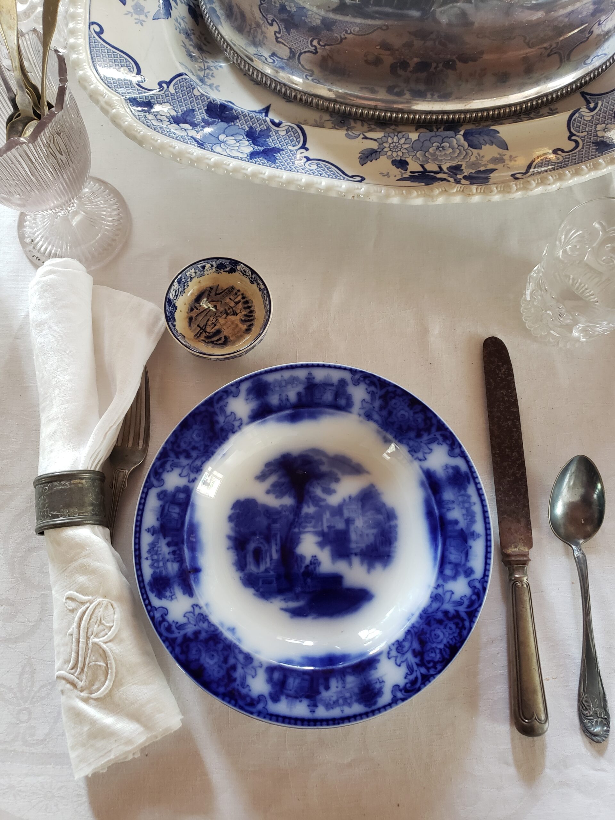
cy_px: 410
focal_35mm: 26
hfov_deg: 53.1
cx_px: 308
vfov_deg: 67.3
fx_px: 616
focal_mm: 4.3
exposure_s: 1/25
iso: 250
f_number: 1.5
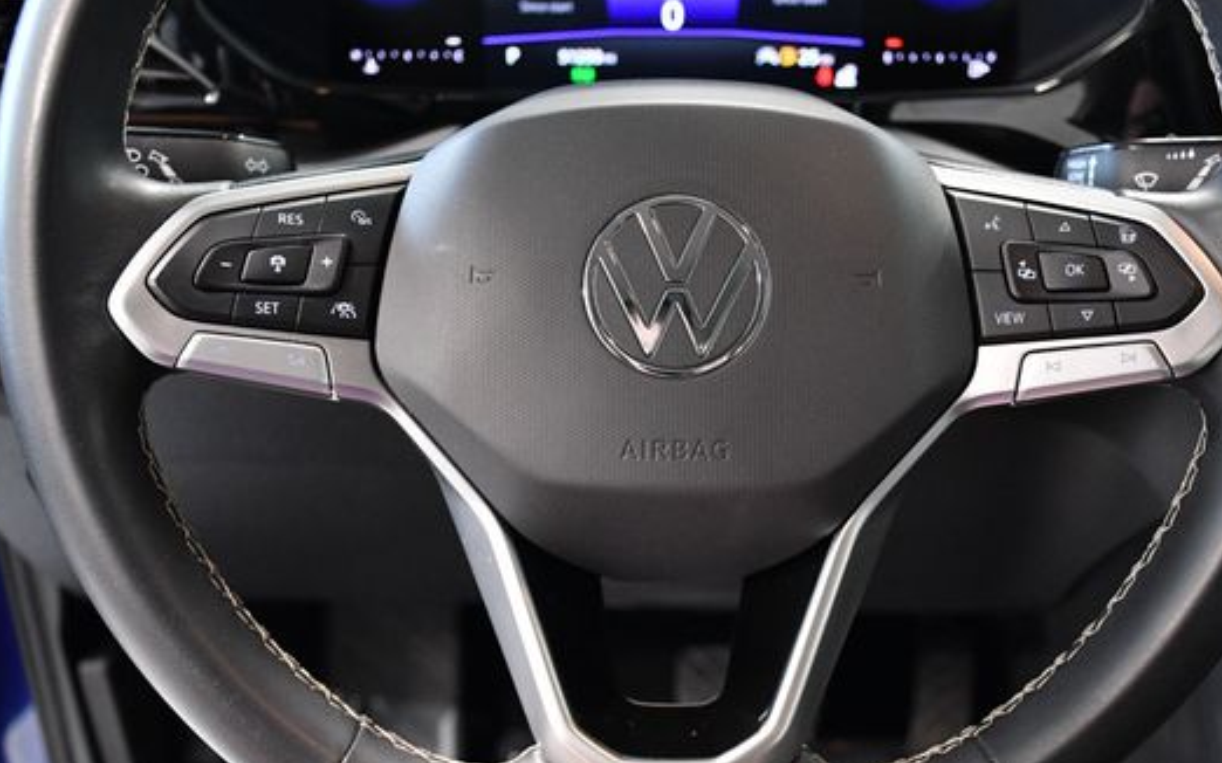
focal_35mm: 50
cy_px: 492
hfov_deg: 40.3
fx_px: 1665
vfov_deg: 25.7
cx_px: 679
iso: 2500
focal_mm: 27
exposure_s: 1/60
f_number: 4
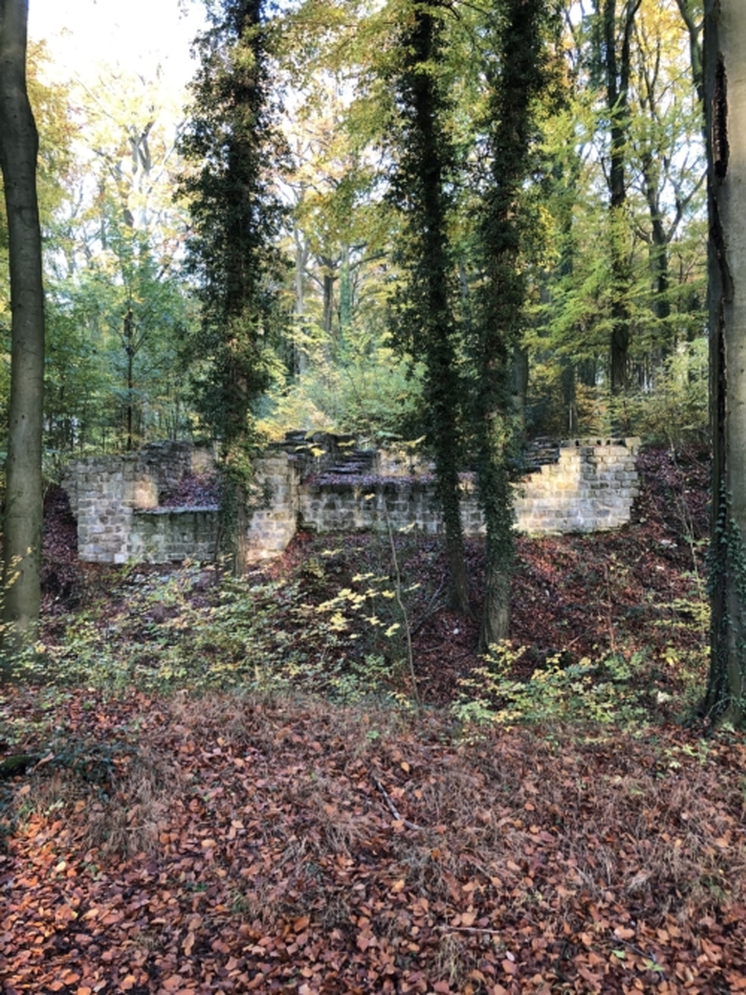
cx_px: 373
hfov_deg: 49.7
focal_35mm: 28
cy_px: 498
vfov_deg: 63.5
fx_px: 805
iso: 40
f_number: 1.8
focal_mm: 4
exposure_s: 1/20
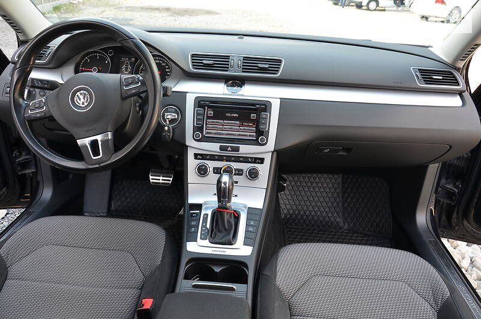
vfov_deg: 47.7
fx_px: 360
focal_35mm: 27
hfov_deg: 67.5
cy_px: 160
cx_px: 240
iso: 400
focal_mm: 18
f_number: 5.6
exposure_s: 1/125
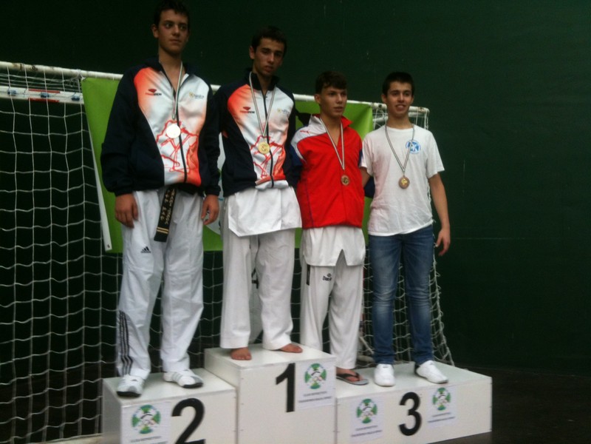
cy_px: 222
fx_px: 598
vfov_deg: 40.7
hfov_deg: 52.6
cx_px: 296
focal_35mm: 35
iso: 80
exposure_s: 1/30
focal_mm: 3.85
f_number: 2.8
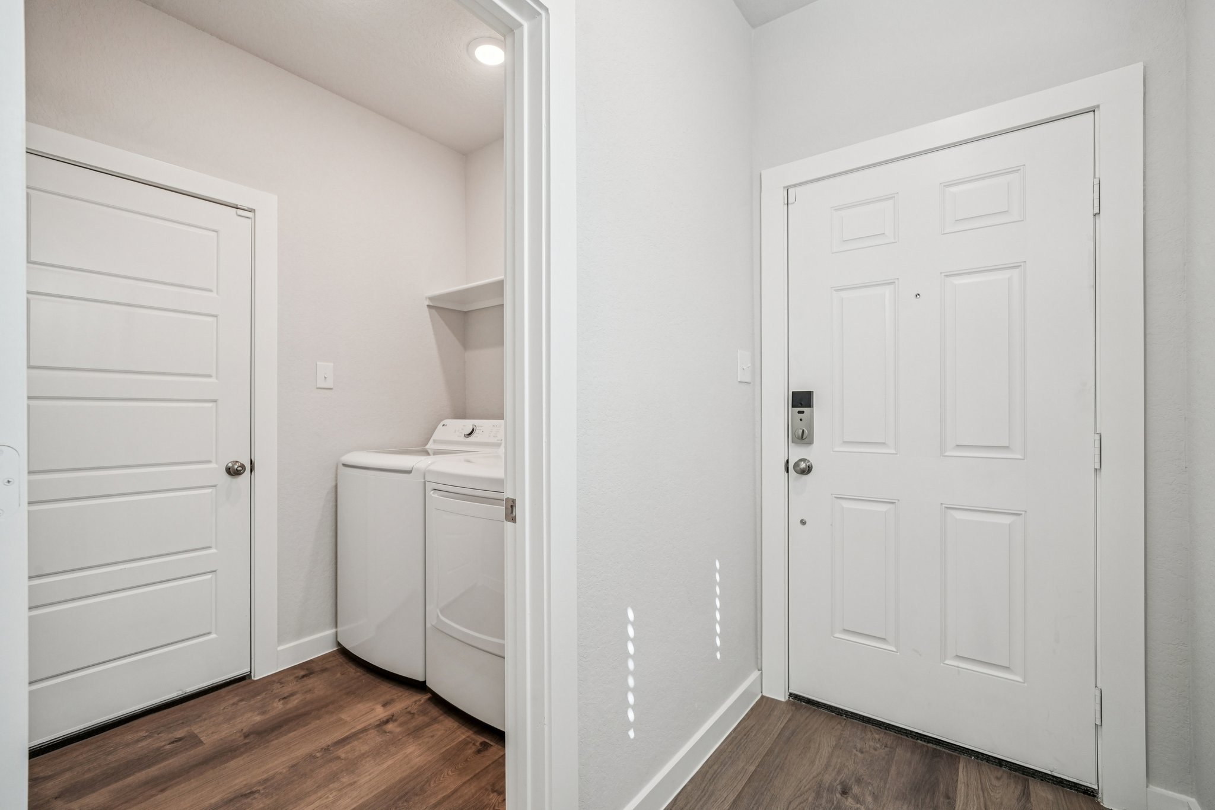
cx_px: 608
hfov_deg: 100.4
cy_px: 405
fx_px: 506
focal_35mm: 15
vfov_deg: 77.3
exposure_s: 1/80
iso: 800
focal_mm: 15
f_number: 7.1
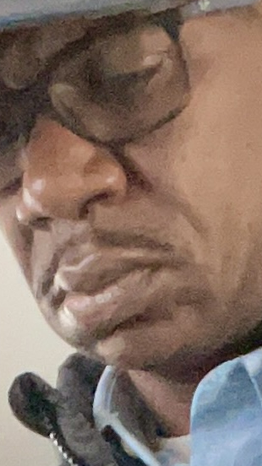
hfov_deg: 6.6
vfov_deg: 10.8
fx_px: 2263
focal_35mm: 183
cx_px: 161
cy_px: 912
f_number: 2.2
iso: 640
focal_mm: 2.71
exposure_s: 1/30
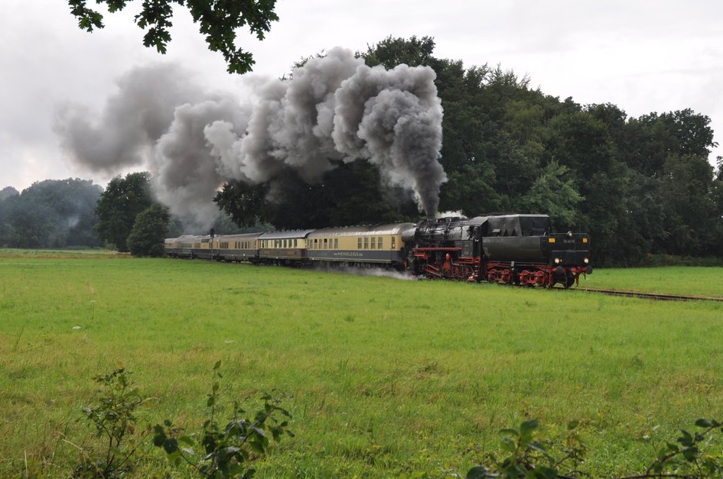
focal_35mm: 48
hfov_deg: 41.2
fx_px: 955
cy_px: 249
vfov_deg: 28.2
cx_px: 449
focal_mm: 25
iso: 200
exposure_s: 1/250
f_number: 7.1
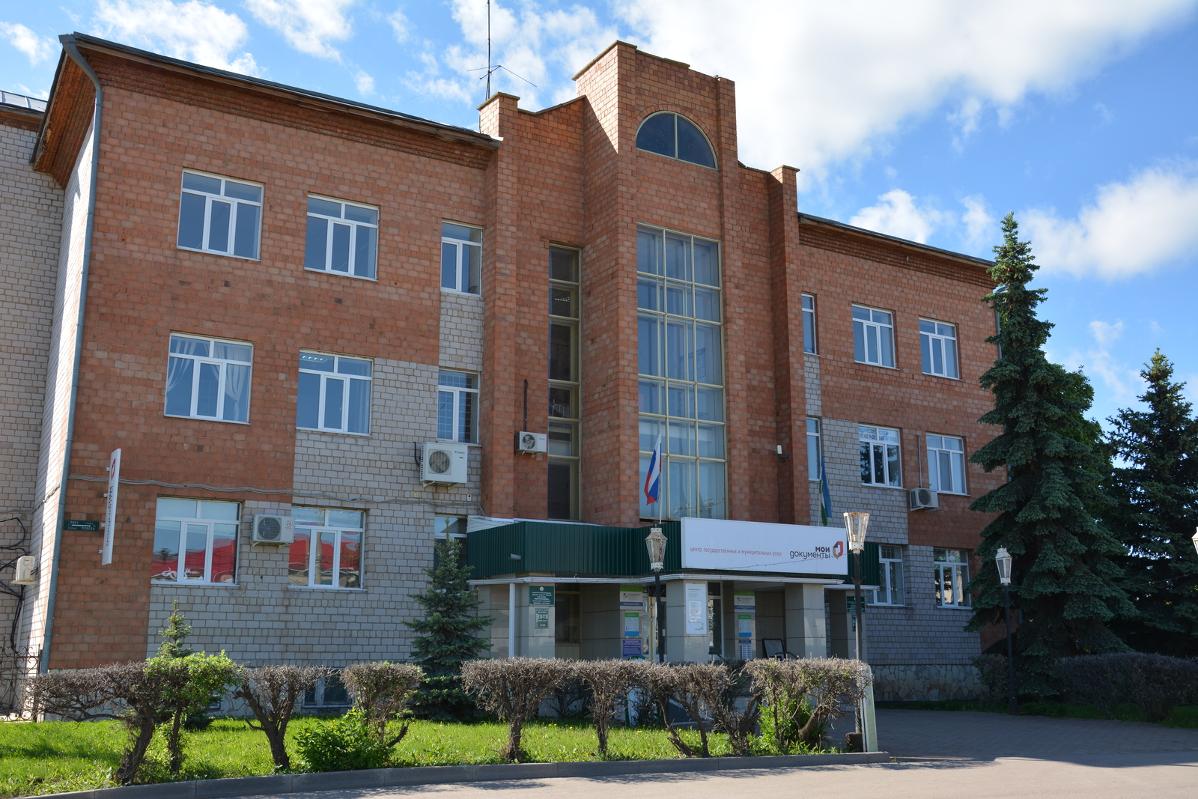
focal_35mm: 36
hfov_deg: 53.1
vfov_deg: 36.9
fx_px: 1198
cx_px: 599
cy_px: 400
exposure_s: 1/200
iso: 100
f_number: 7.1
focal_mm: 24
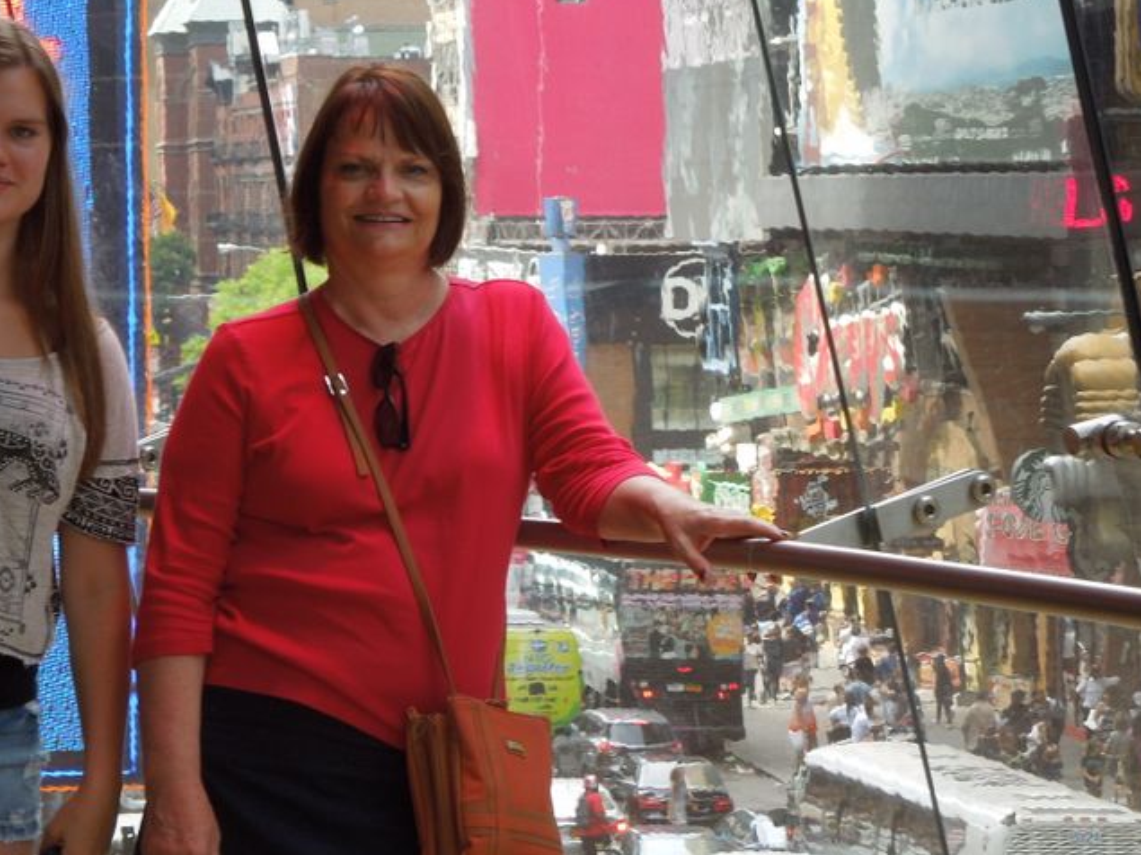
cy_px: 467
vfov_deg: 8.7
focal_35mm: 171
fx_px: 5635
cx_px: 442
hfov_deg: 11.6
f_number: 4.7
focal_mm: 19.1
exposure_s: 1/100
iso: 125
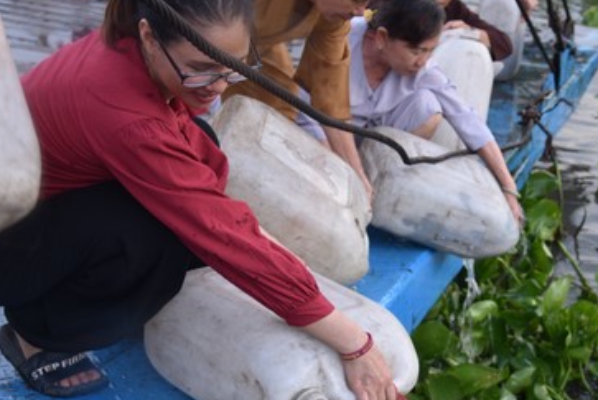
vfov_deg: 20.1
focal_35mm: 68
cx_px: 455
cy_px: 183
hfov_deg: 29.1
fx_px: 1131
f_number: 5.6
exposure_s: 1/125
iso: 400
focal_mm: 38
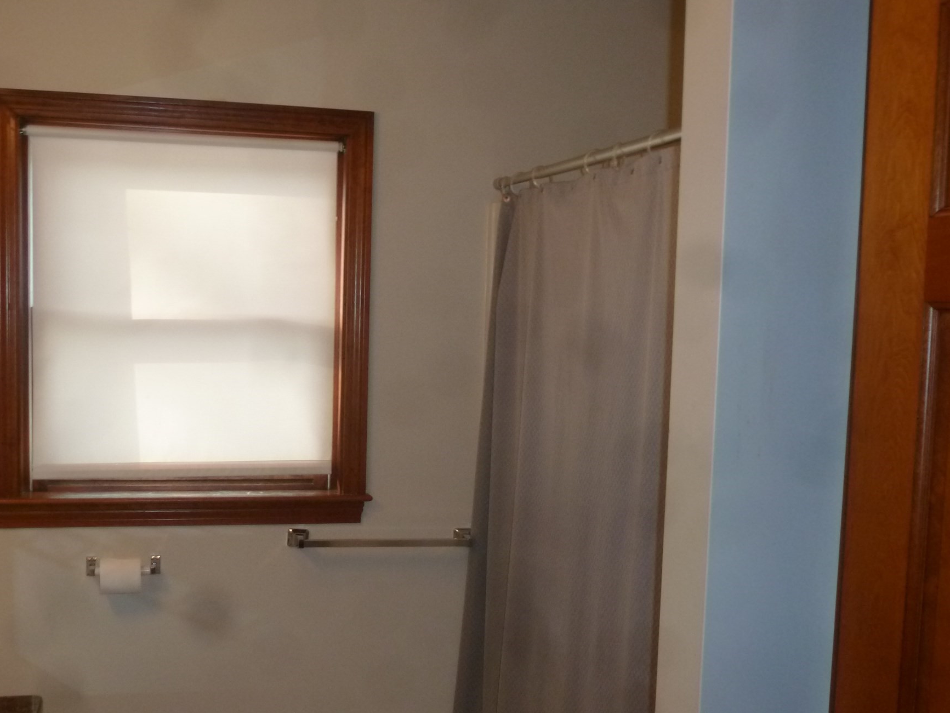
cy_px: 408
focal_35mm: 39
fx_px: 1070
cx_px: 397
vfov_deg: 36.8
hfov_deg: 47.7
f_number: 3.6
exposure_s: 1/60
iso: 250
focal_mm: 5.9
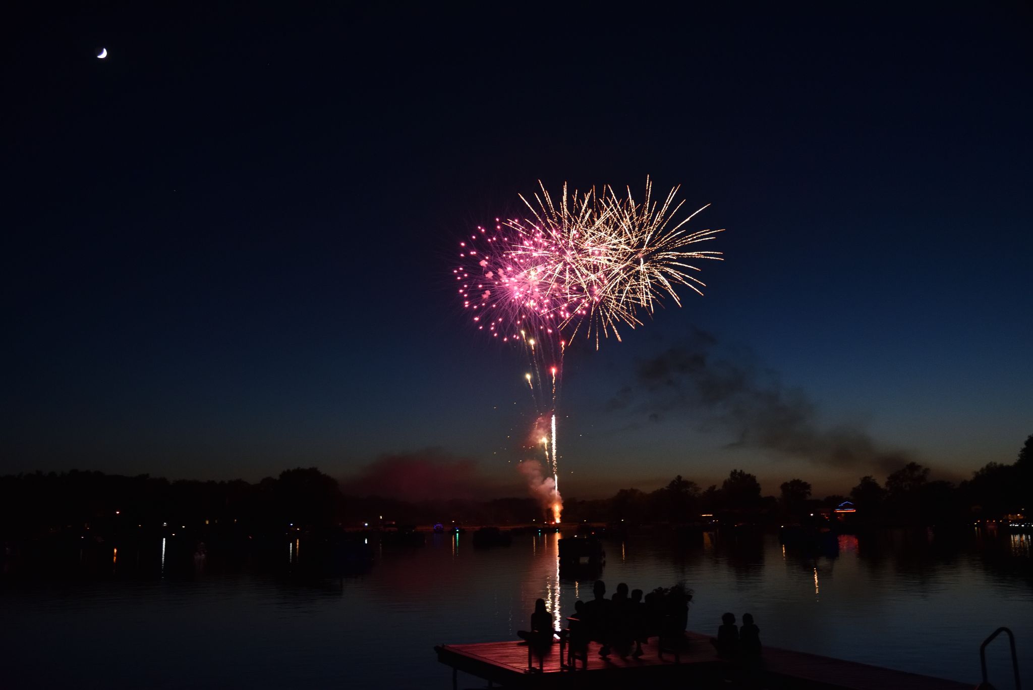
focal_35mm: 35
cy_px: 345
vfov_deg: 37.9
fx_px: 1005
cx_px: 516
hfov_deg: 54.4
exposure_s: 1/40
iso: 3600
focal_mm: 35
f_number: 4
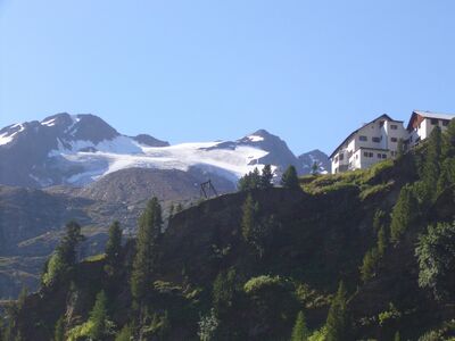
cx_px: 228
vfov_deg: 14.4
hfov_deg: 19.1
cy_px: 170
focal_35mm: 103
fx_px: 1354
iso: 80
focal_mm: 17
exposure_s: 1/250
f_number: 4.9
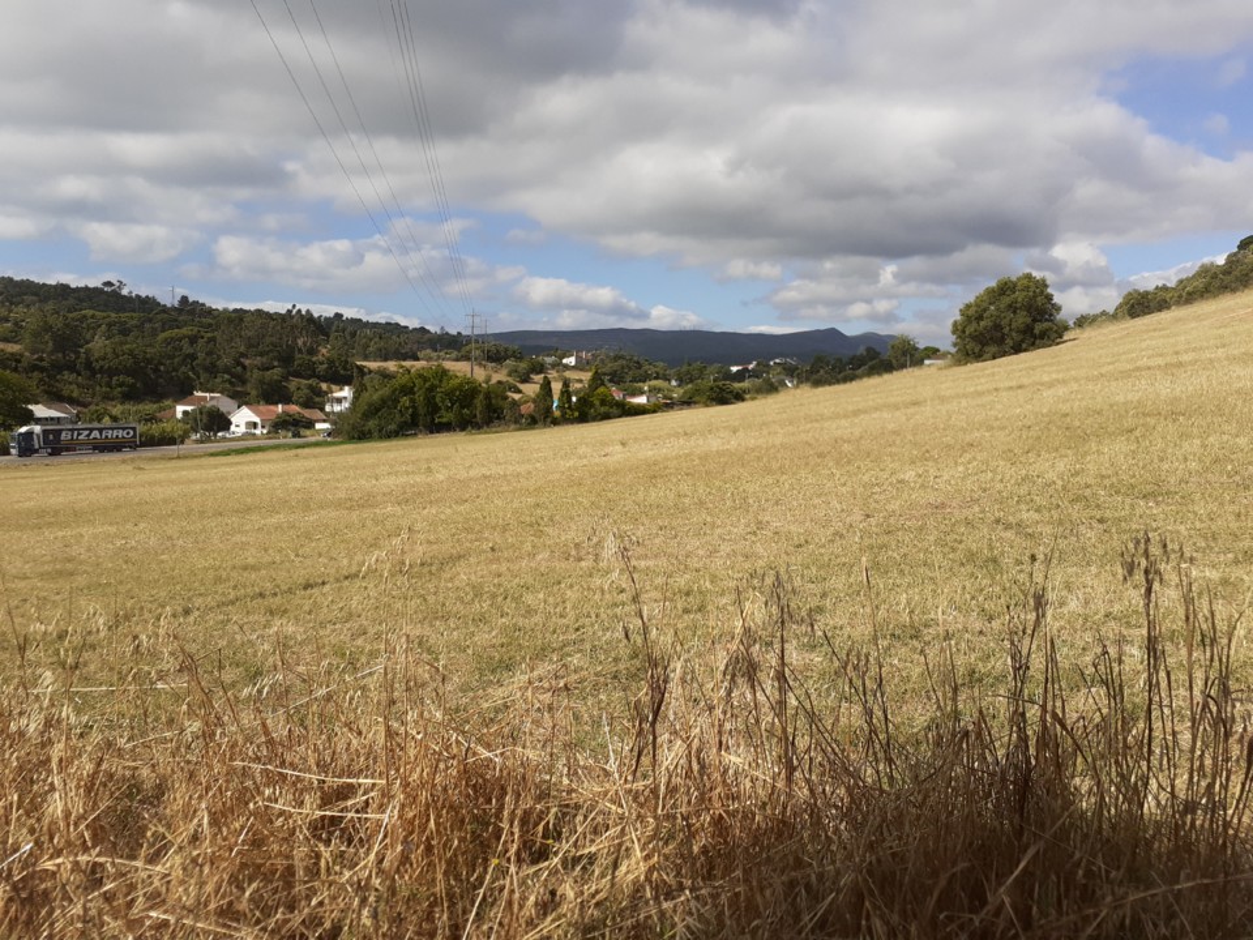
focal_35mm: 27
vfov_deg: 51.4
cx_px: 626
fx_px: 977
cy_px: 470
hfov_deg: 65.3
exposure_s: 1/2309
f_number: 1.9
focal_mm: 3.6
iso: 40
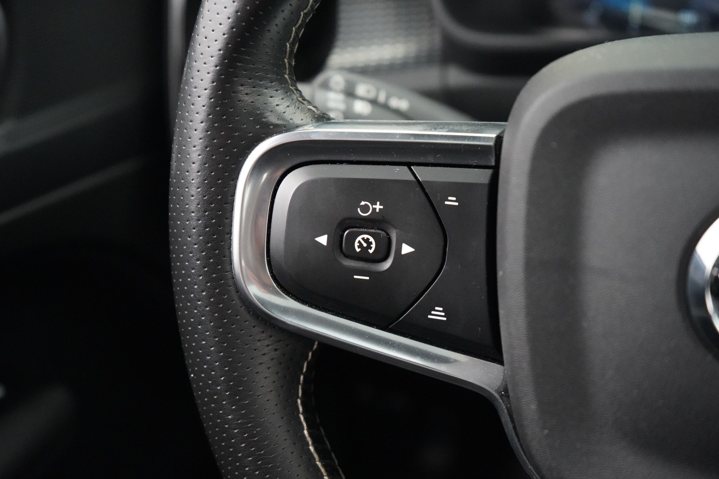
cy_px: 240
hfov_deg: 45.4
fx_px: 859
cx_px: 360
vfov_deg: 31.2
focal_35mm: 43
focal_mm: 43
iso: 12800
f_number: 4.5
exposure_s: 1/80
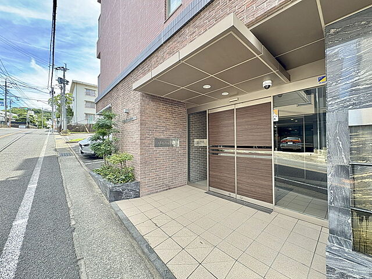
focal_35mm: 14
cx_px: 186
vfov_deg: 85.7
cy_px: 140
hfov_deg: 102.1
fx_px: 150
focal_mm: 2.22
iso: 40
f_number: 2.2
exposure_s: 1/99
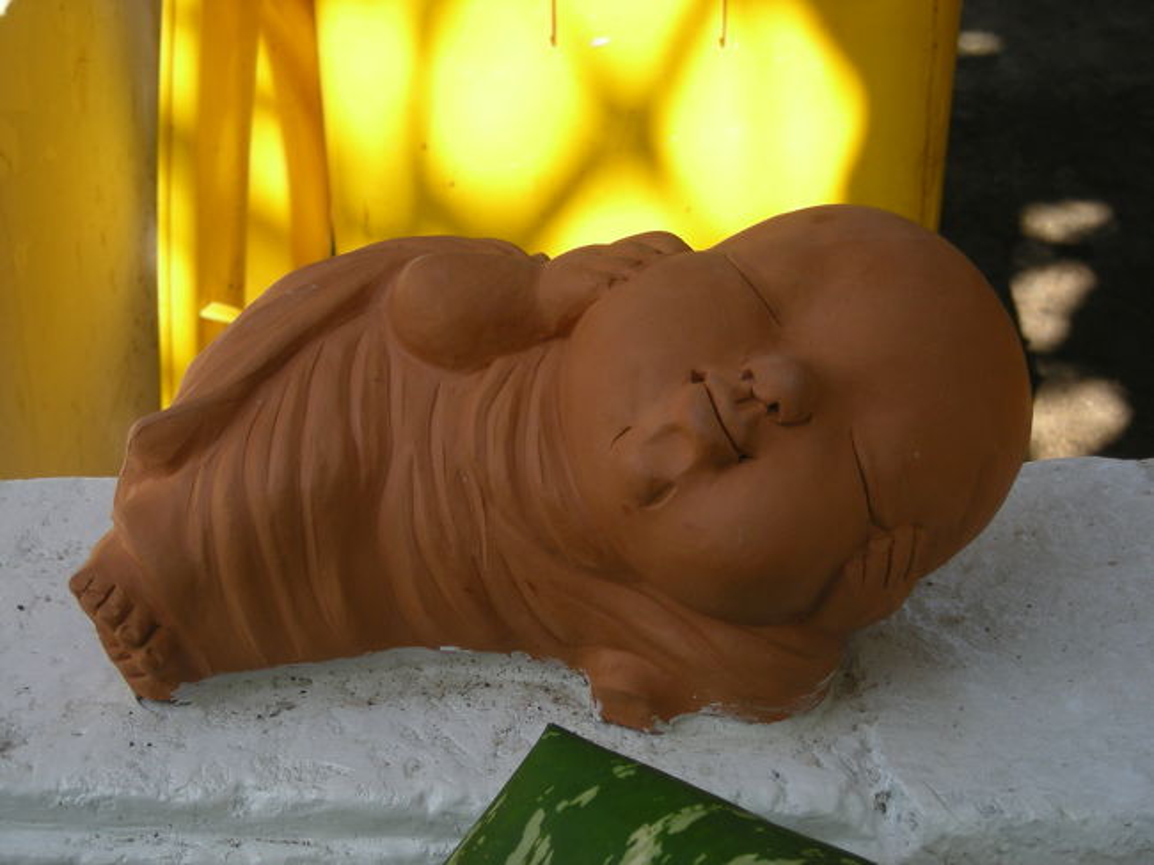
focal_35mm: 76
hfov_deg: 25.7
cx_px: 577
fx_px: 2533
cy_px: 432
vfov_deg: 19.4
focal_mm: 12.3
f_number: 3.9
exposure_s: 1/140
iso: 50
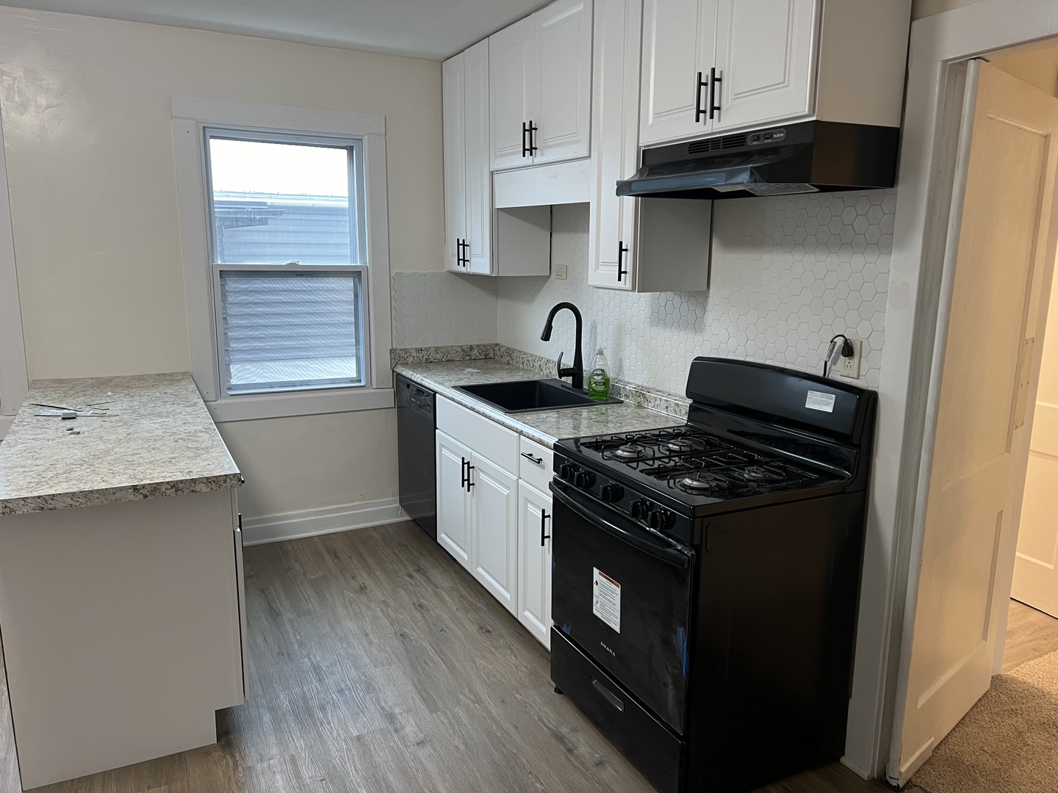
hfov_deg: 67.3
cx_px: 529
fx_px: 795
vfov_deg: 53.1
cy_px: 396
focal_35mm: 26
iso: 160
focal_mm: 5.7
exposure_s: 1/60
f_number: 1.5
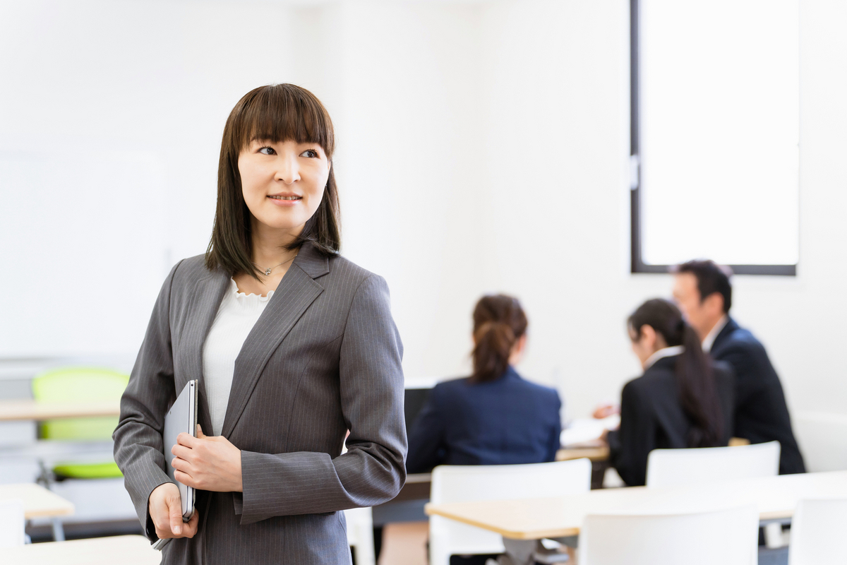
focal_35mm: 66
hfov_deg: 30.5
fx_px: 1553
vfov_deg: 20.6
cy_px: 282
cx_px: 424
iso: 400
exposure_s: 1/500
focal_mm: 66
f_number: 2.5
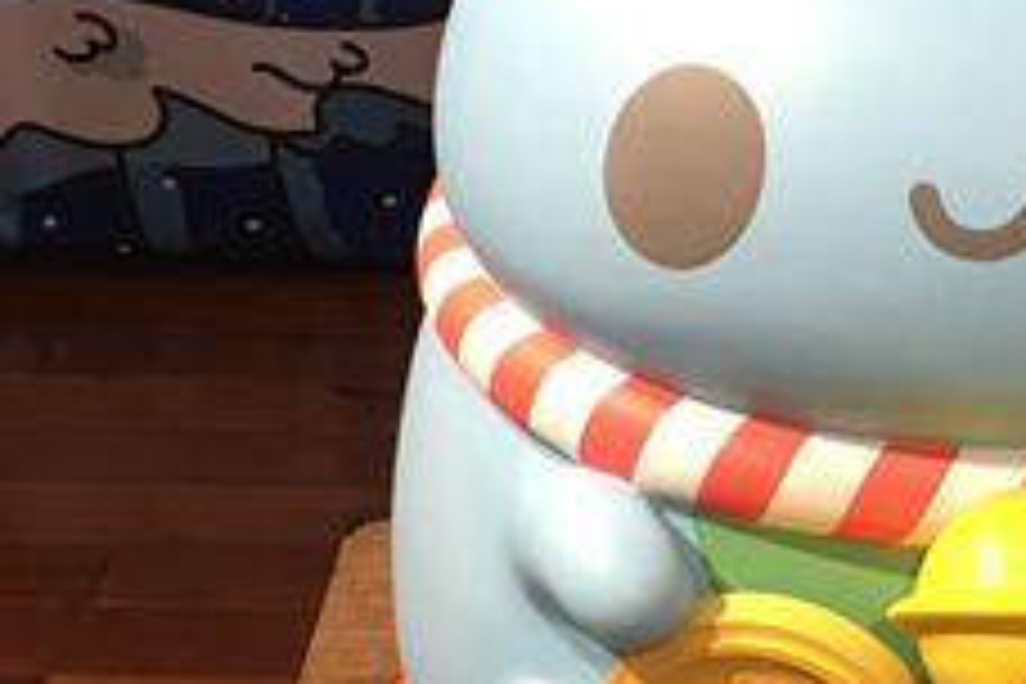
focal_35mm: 106
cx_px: 864
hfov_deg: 19.0
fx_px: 3021
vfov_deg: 12.9
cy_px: 459
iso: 40
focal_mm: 4.15
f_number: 2.2
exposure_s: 1/15
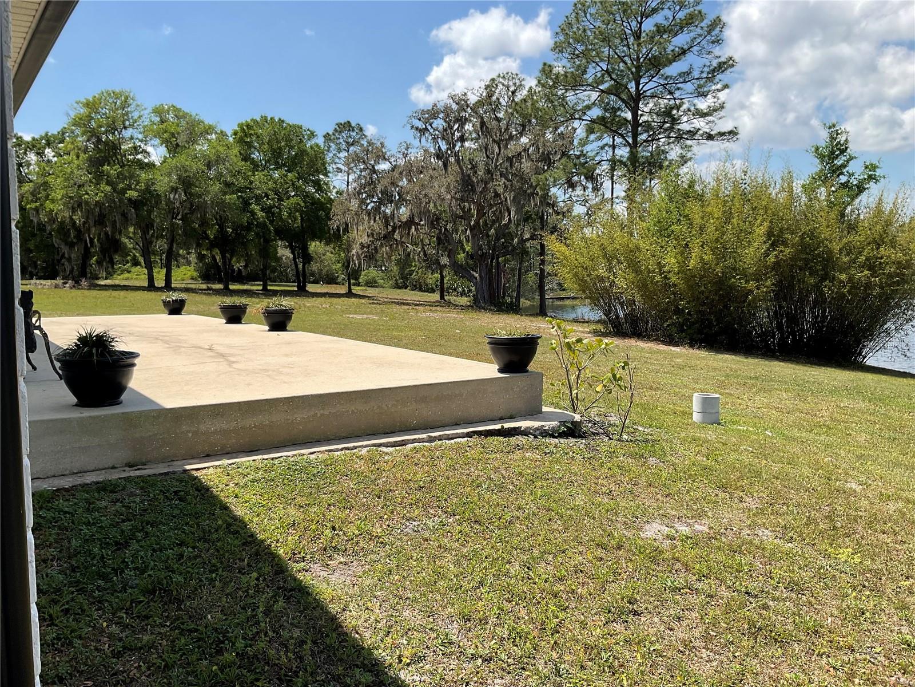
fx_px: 767
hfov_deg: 61.7
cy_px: 344
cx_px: 458
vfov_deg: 48.2
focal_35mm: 29
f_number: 1.8
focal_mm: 3
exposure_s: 1/1912
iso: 16
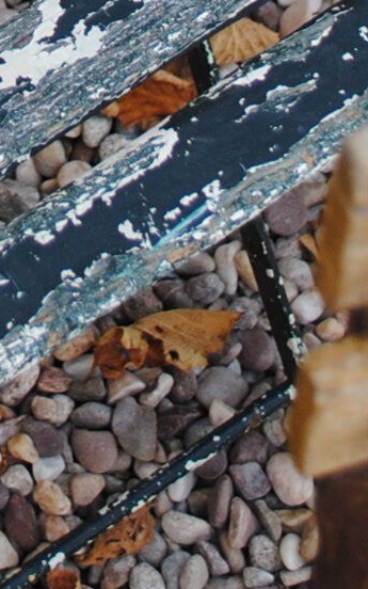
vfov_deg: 10.1
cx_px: -268
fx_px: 3097
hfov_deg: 6.7
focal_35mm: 193
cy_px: -548
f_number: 5
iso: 200
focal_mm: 24
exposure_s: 1/100
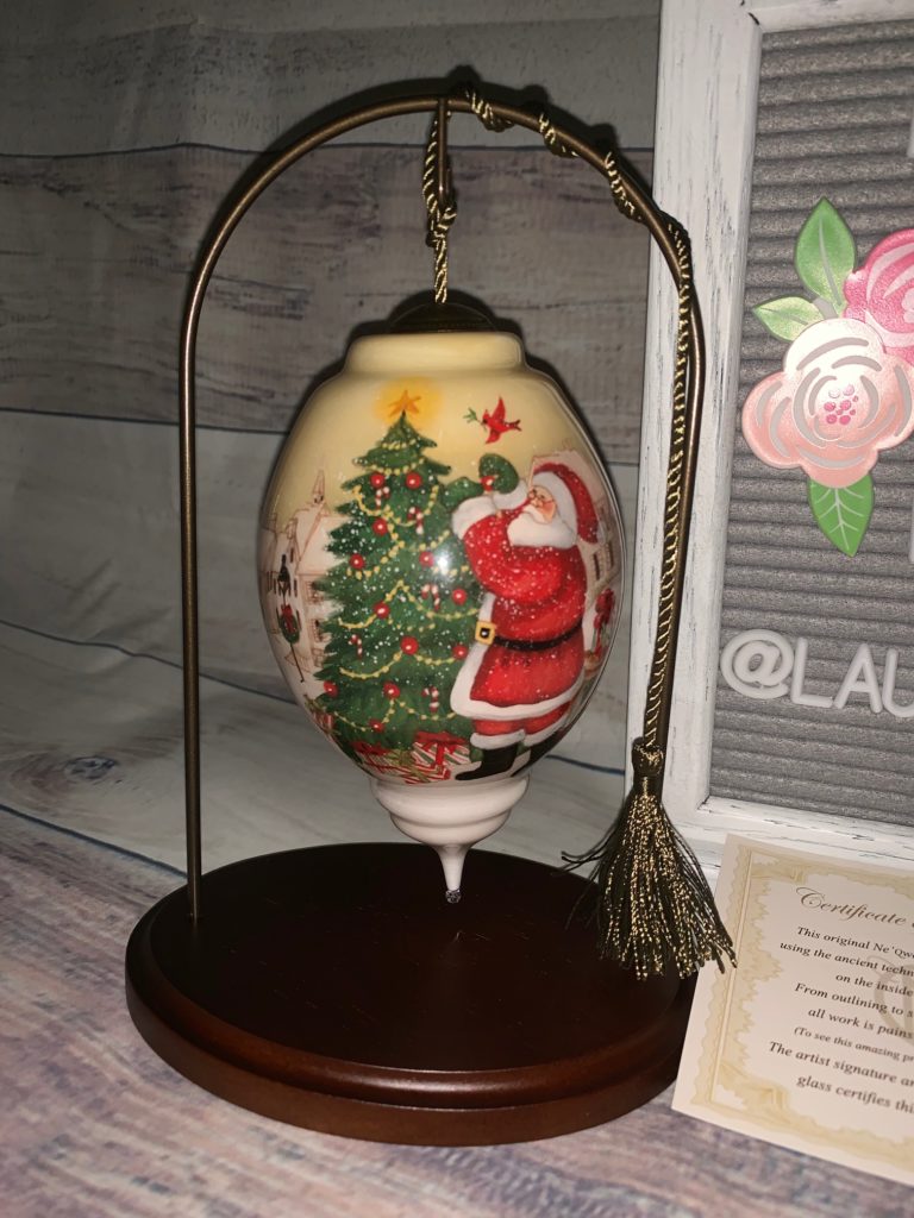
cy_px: 609
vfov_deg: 67.3
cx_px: 457
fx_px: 915
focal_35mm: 26
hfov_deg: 53.1
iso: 25
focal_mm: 4.25
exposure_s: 1/48
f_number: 1.8
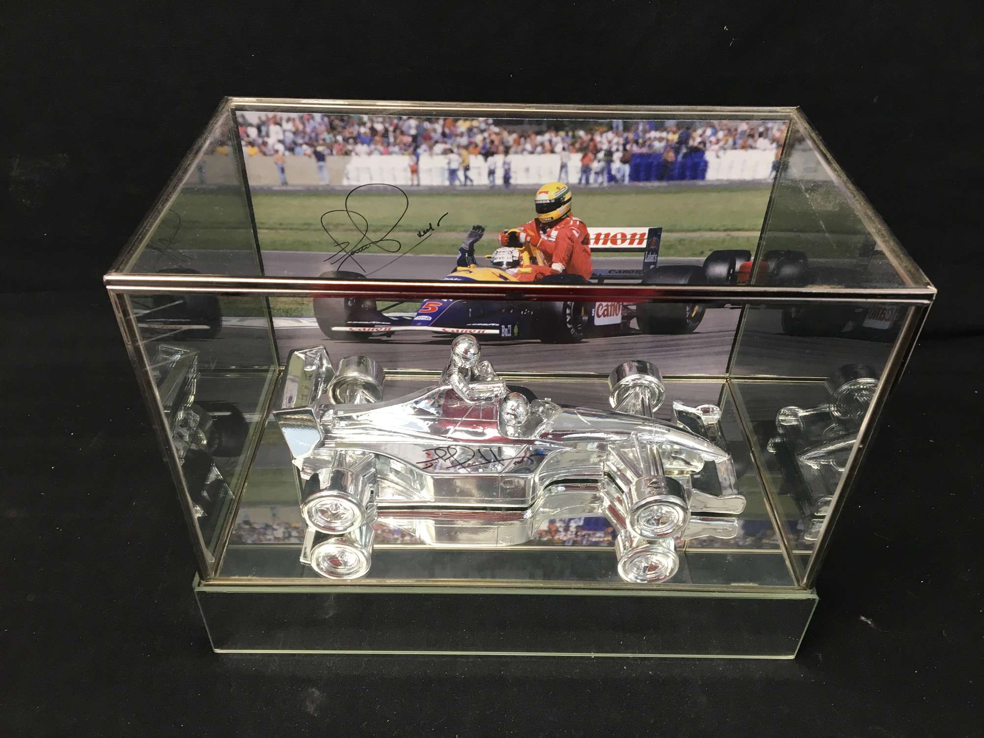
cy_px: 369
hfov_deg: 61.7
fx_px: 824
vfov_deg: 48.2
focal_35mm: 29
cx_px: 492
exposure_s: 1/33
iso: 64
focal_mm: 4.15
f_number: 2.2
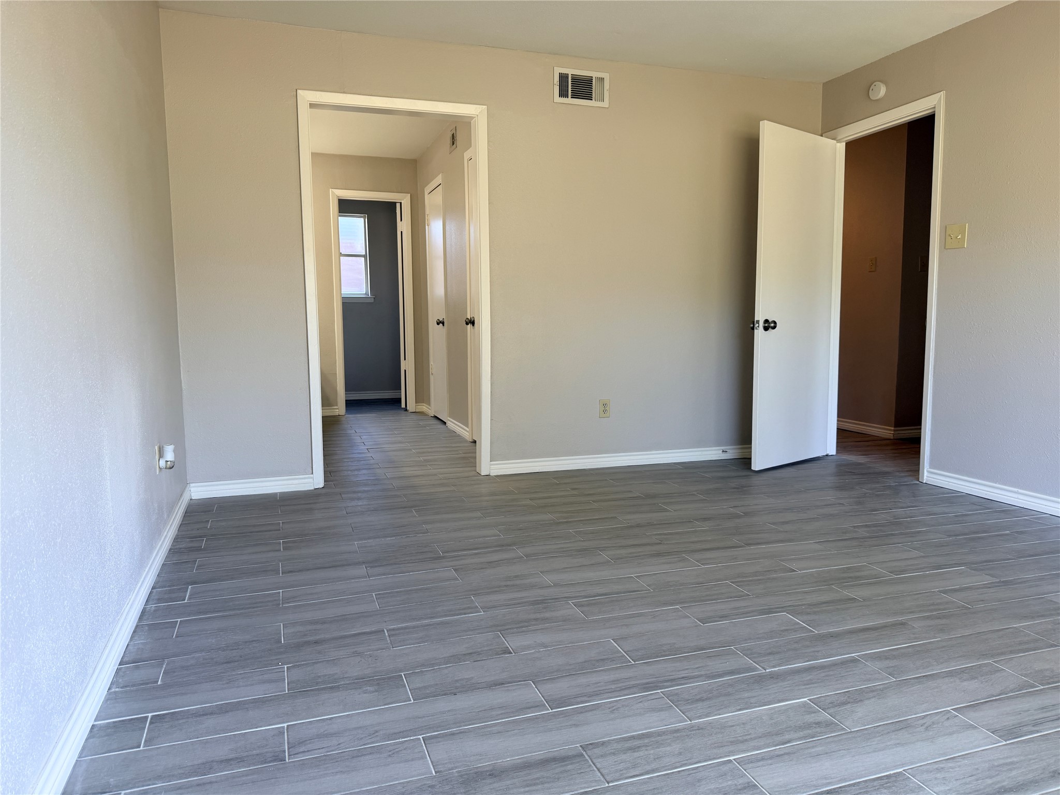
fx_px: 735
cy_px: 398
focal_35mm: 24
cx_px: 530
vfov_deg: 56.8
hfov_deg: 71.6
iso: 100
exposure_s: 1/120
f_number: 1.78
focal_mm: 6.76
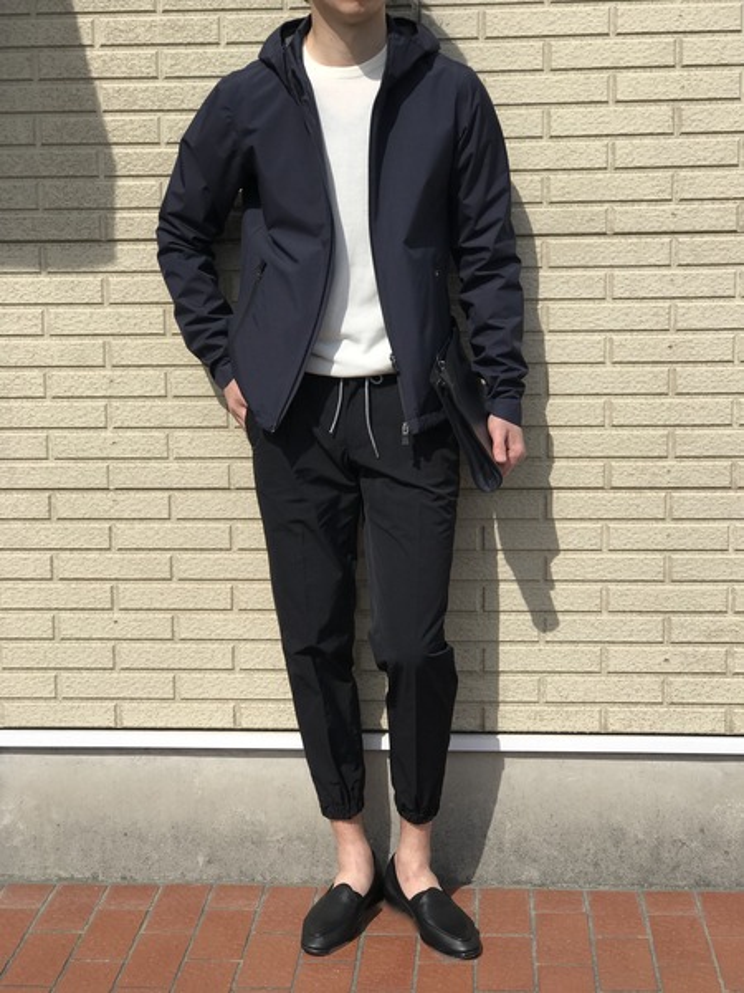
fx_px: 1633
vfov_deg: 33.8
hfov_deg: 25.7
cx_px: 372
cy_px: 496
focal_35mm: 57
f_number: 2.8
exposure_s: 1/1259
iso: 20
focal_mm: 6.6
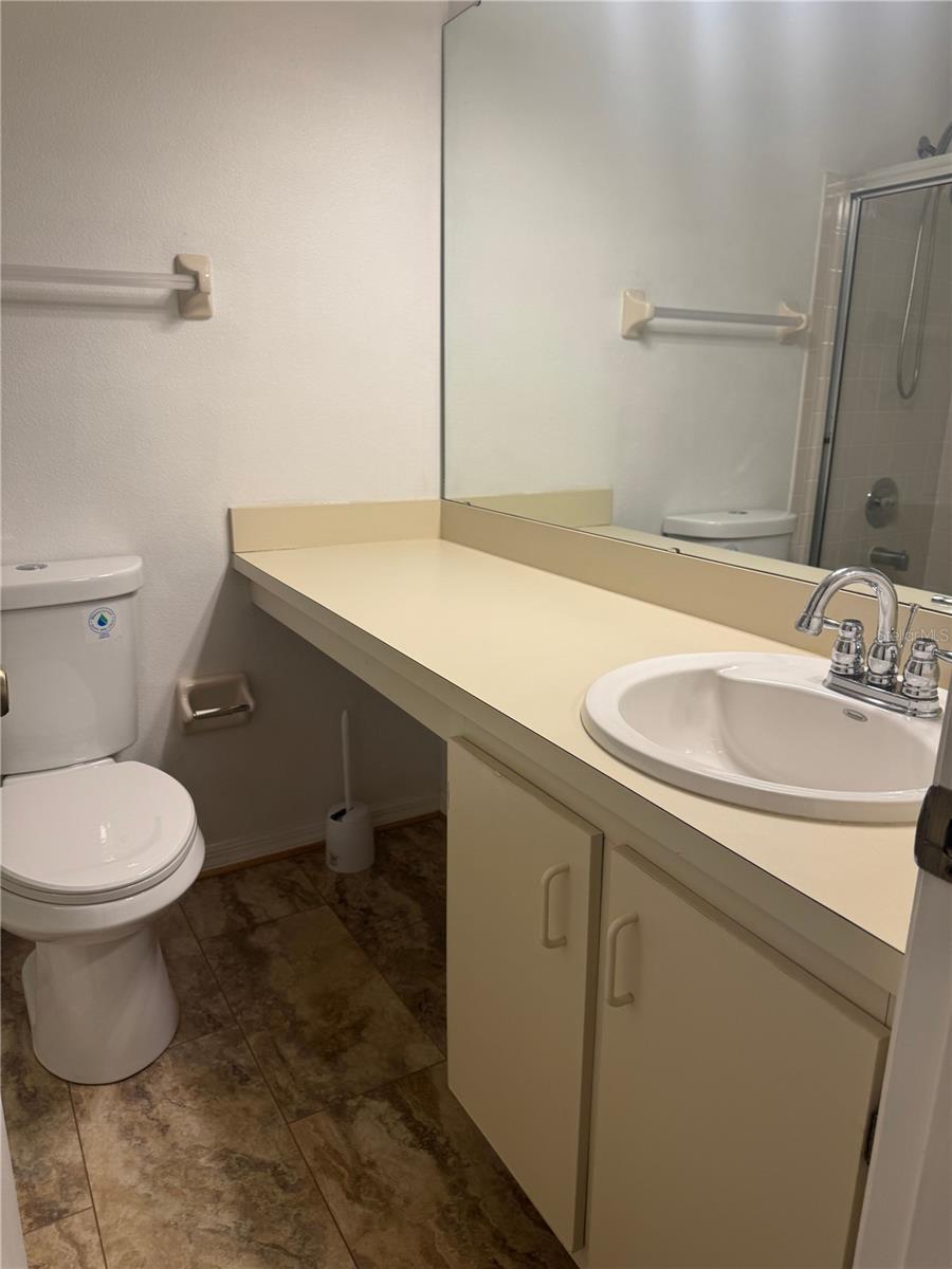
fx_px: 880
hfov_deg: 56.8
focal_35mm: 24
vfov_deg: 71.6
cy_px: 634
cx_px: 476
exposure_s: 1/120
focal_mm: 6.76
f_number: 1.78
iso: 64
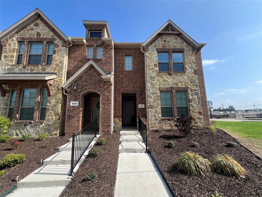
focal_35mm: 13
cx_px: 131
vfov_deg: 89.9
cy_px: 98
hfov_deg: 106.2
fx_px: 98
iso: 32
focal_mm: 1.57
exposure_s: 1/608
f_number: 1.8
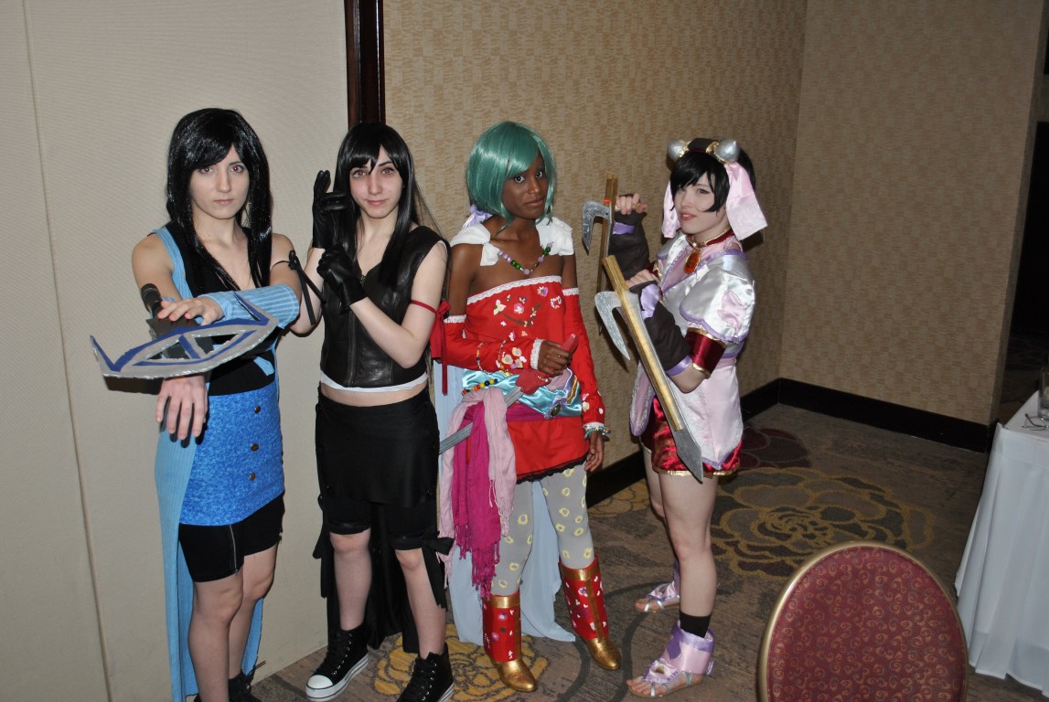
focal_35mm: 36
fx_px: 1050
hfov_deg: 53.1
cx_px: 524
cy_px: 351
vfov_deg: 37.0
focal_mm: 24
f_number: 4
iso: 200
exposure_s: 1/60
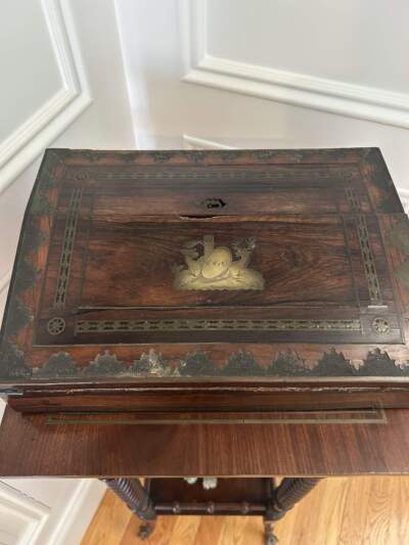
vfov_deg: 67.3
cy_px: 272
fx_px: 409
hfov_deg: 53.1
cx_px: 204
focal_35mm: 26
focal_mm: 5.7
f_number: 1.5
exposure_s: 1/40
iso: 400
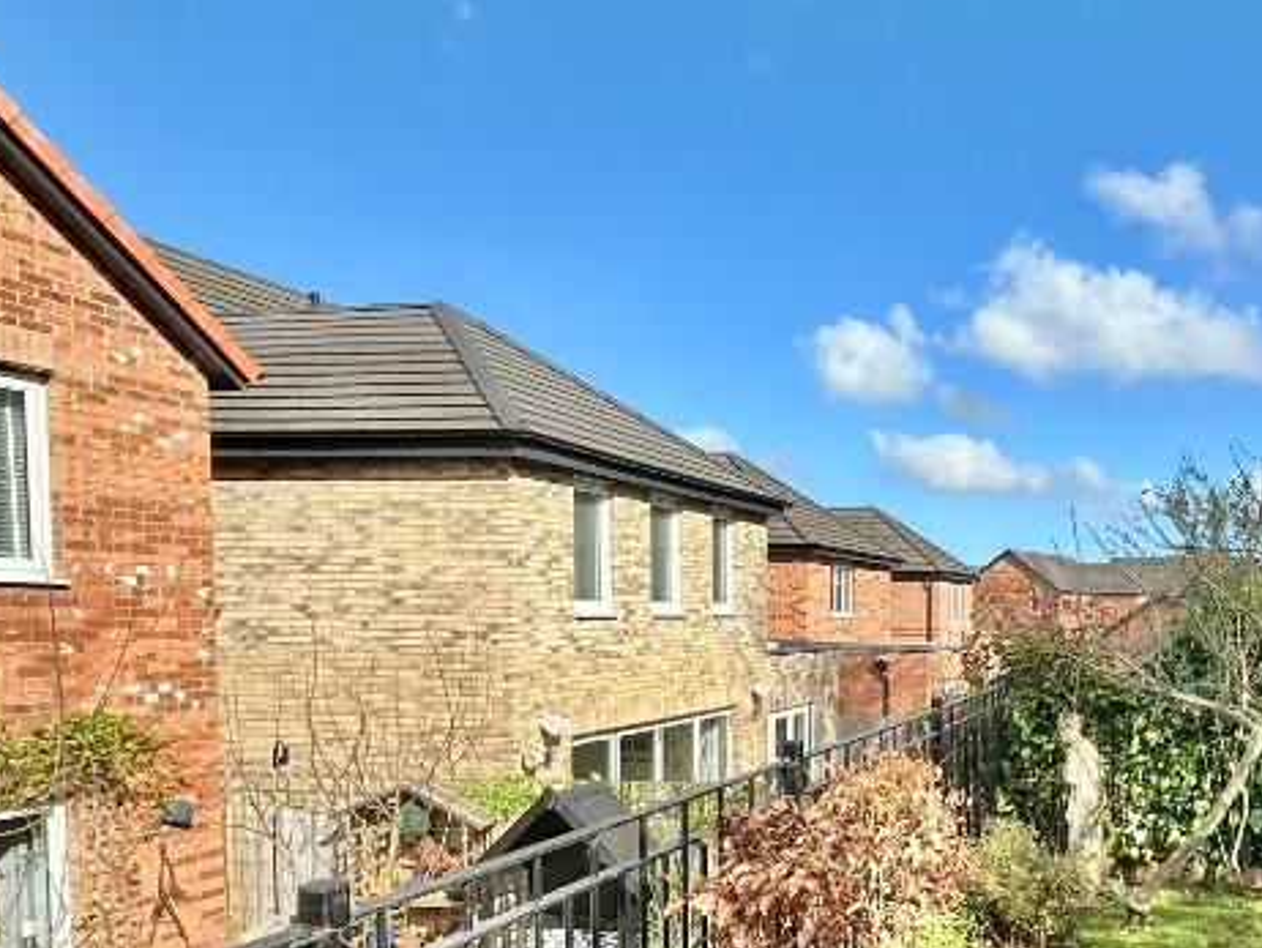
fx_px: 1131
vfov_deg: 44.2
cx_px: 1011
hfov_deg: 54.3
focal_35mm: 31
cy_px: 697
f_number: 2.2
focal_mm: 2.22
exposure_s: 1/1642
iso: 40
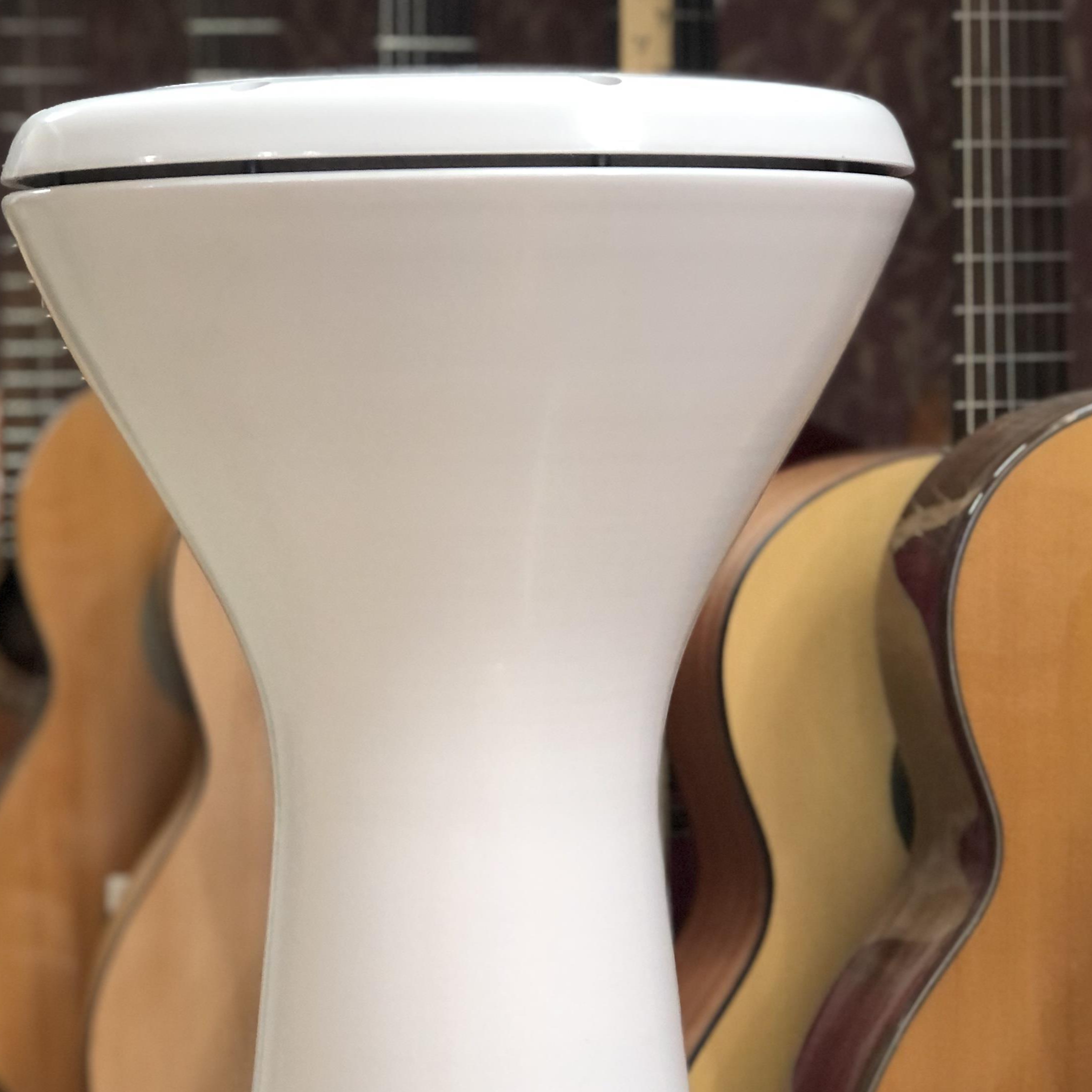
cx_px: 494
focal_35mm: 93
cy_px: 646
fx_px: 3319
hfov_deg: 18.7
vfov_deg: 18.7
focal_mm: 6.6
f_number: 2.8
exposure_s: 1/33
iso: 200
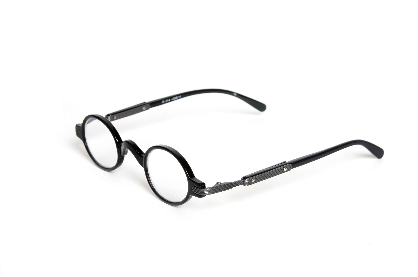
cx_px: 209
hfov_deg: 27.0
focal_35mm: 75
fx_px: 870
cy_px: 138
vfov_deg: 18.1
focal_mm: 50
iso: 100
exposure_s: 1/125
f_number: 18
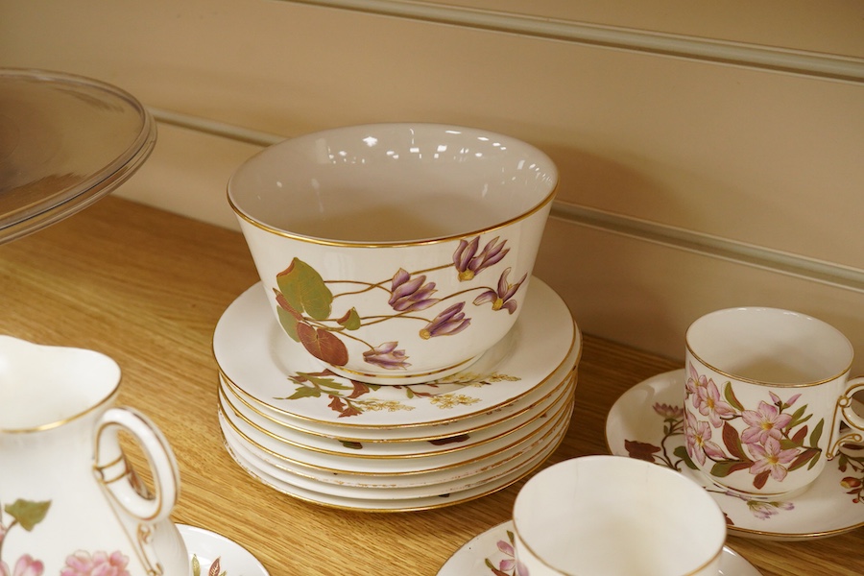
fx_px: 1080
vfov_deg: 29.9
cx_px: 432
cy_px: 288
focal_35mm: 45
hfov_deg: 43.6
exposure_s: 1/160
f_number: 9
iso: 2500
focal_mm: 30
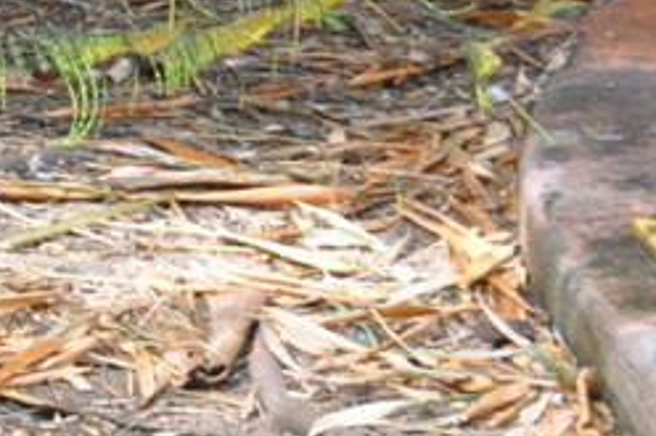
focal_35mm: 754
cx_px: -1074
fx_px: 13730
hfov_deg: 2.7
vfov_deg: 1.8
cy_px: -569
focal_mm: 78
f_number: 6.3
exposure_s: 1/160
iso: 1000
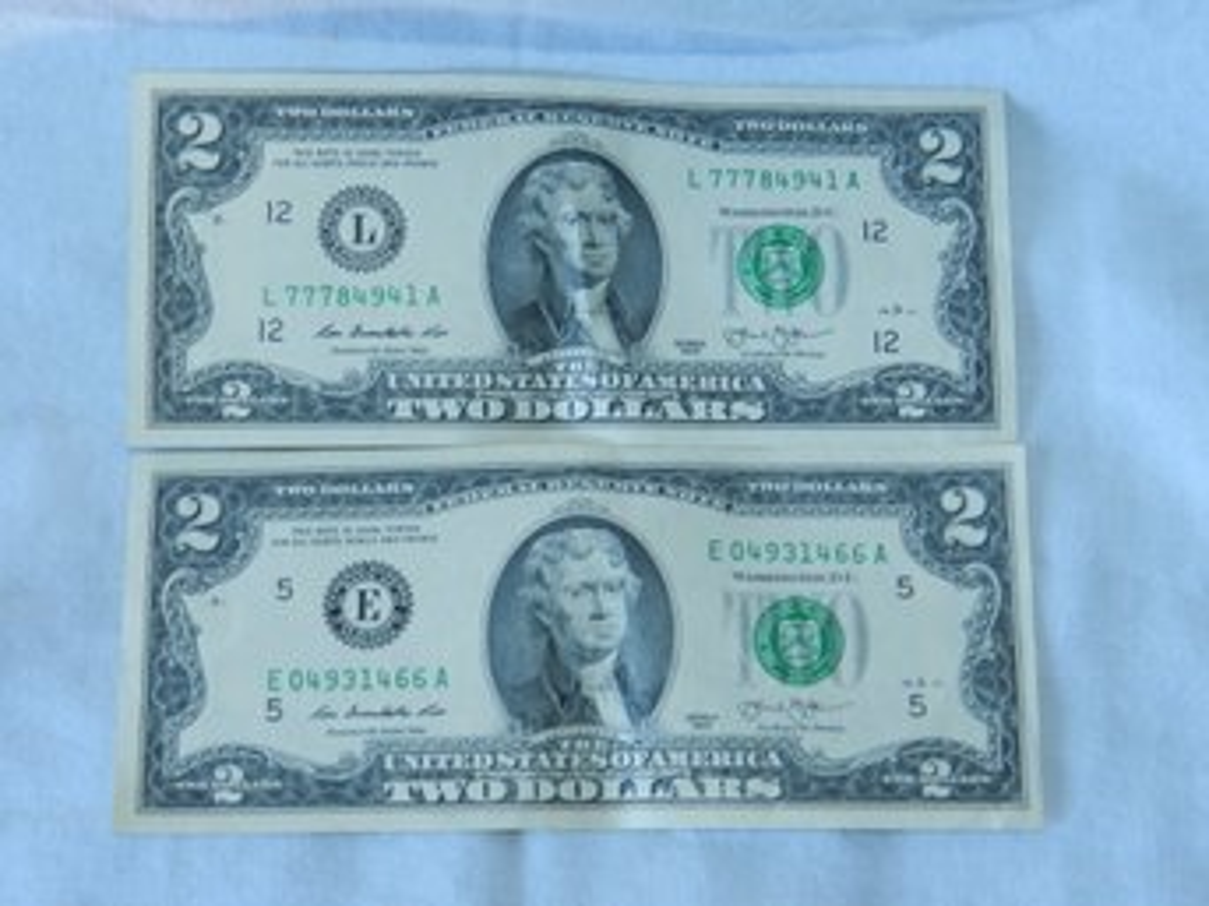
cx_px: 604
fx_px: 2095
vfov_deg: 24.4
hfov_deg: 32.2
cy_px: 453
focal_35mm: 60
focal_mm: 10.7
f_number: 4.6
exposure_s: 1/30
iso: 200
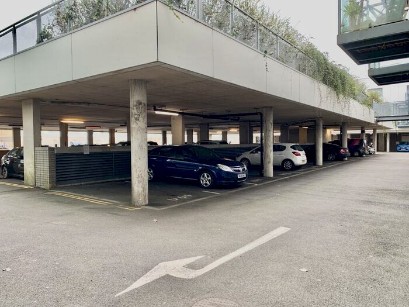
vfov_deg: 53.1
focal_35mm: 26
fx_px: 307
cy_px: 154
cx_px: 204
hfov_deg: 67.3
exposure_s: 1/121
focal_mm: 4.25
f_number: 1.8
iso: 64
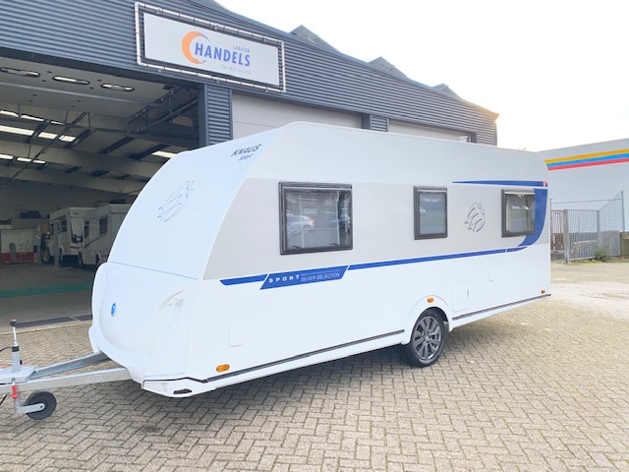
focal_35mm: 26
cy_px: 236
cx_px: 314
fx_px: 472
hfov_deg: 67.3
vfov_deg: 53.1
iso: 32
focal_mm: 4.25
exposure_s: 1/355
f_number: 1.8
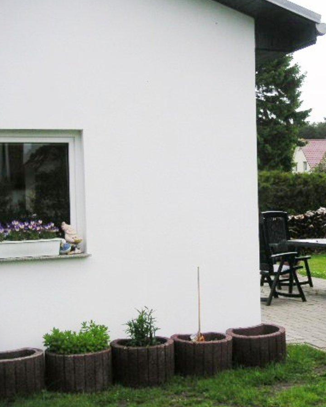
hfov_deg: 24.0
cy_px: 203
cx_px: 233
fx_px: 760
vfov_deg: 30.0
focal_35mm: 63
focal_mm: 7.4
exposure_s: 1/750
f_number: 2.9
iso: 50
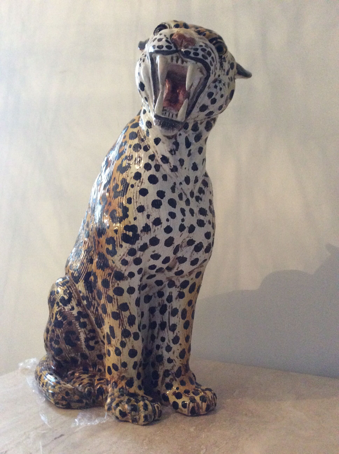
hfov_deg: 44.1
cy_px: 227
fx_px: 419
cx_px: 170
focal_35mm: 32
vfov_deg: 56.9
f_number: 2.4
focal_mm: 3.3
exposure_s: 1/25
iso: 320
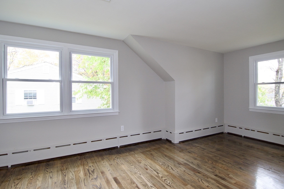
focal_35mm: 20
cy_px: 94
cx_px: 142
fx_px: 154
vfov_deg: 63.2
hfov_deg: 85.4
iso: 720
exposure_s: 1/60
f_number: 4
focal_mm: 13
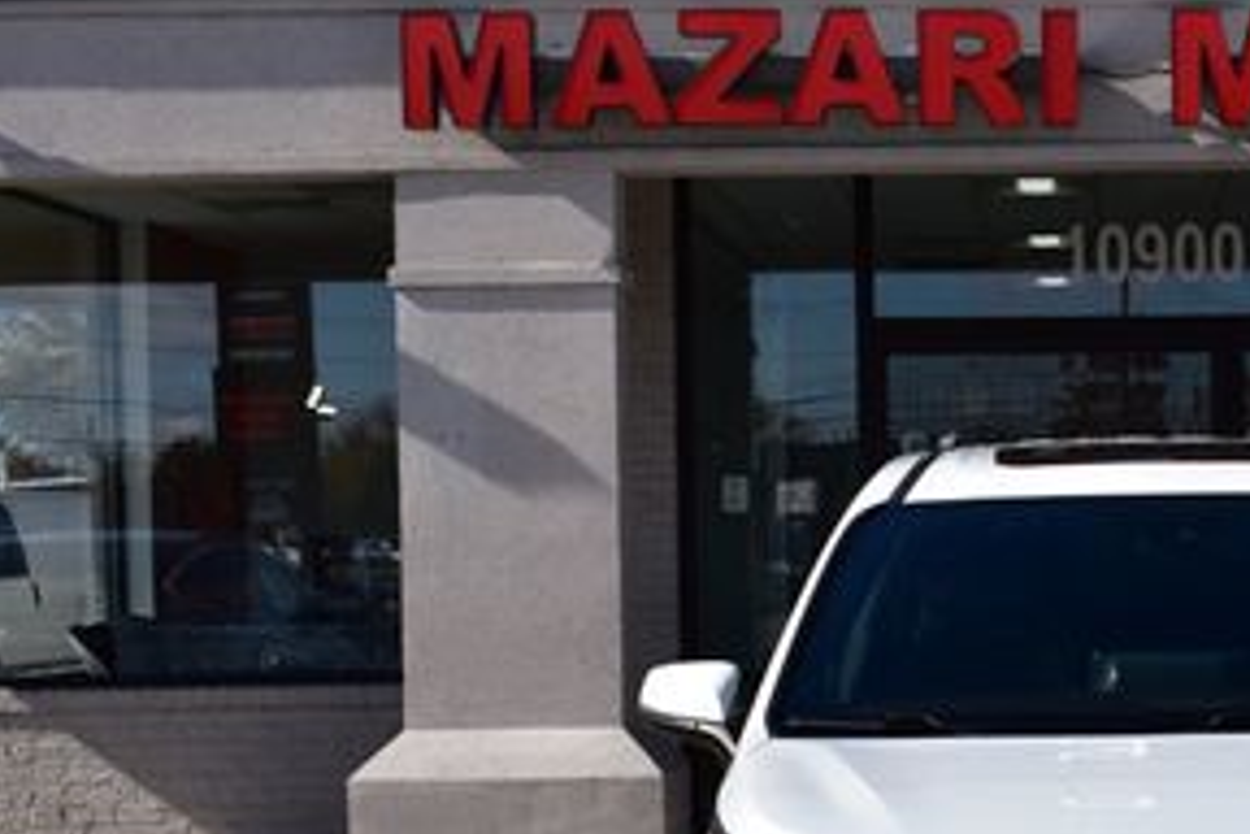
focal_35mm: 80
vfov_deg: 17.0
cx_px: 1302
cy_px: 617
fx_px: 2778
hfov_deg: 24.0
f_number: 11
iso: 220
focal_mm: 24
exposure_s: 1/500
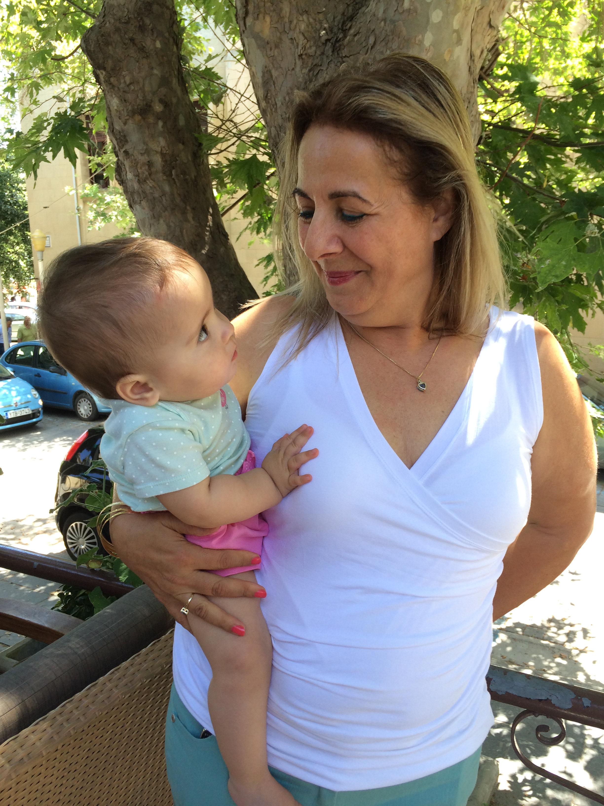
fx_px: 698
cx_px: 302
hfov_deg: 46.8
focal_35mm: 30
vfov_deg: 60.0
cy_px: 403
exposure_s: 1/120
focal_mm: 4.12
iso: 50
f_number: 2.2
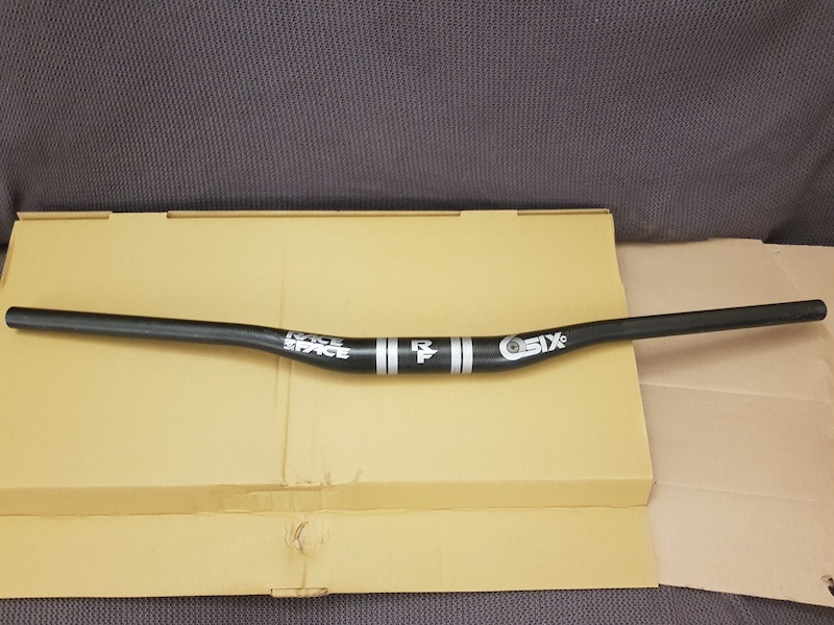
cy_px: 312
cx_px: 417
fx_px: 626
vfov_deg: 53.1
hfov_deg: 67.3
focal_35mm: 26
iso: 250
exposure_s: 1/13
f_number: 1.7
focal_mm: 4.2
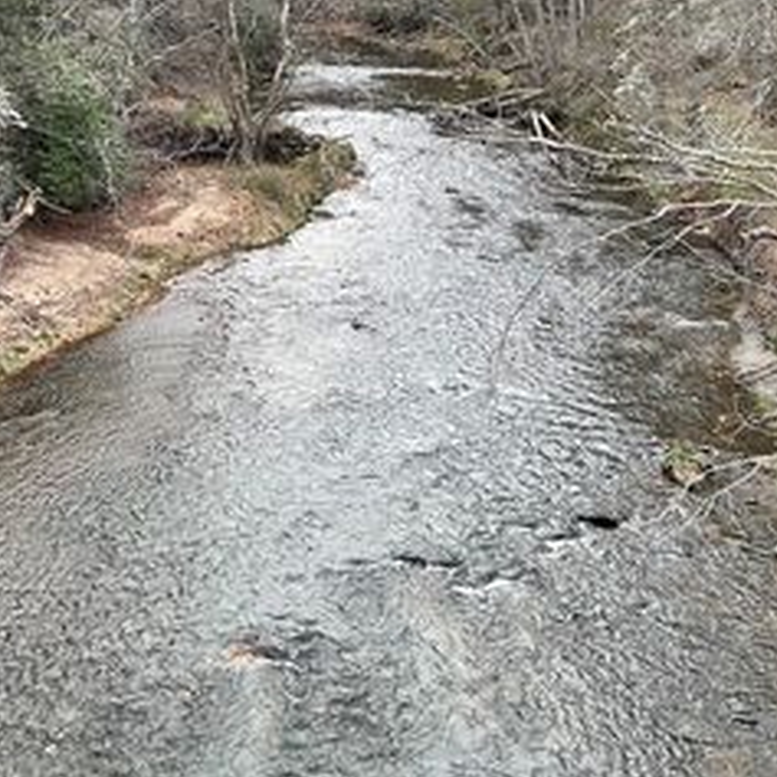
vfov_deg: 31.2
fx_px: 1371
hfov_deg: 31.4
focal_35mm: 54
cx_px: 262
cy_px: 215
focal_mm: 3
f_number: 1.8
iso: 25
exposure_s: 1/120
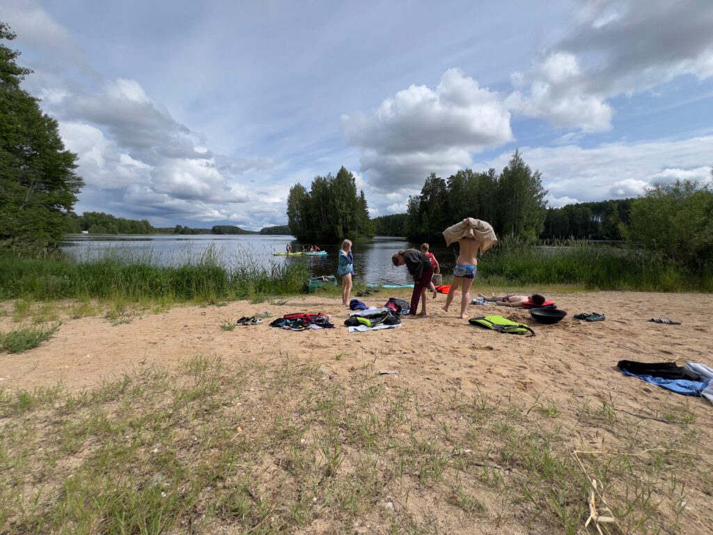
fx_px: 268
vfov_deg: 89.9
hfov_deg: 106.2
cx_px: 356
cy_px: 268
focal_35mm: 13
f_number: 1.8
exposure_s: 1/1754
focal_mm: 1.57
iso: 32
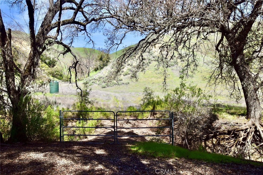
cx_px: 132
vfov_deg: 50.4
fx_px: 186
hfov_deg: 70.4
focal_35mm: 26
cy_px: 88
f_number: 10
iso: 400
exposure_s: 1/320
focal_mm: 17
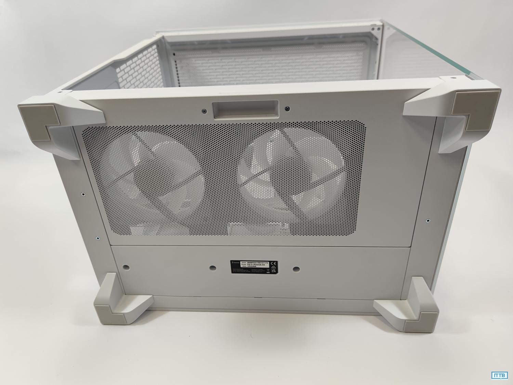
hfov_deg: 69.4
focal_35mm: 25
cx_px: 256
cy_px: 192
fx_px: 370
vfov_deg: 54.9
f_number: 1.85
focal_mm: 6.78
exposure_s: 1/100
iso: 74
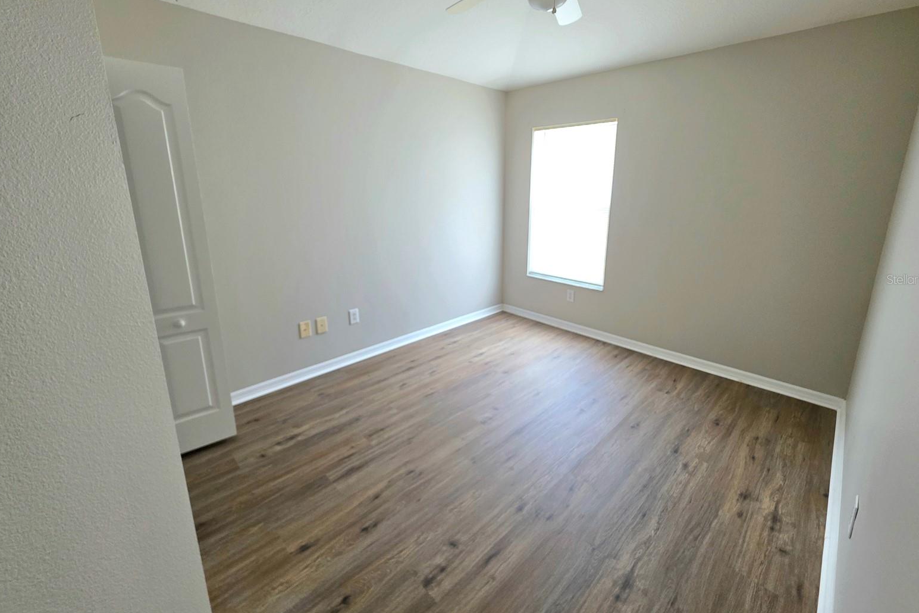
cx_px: 467
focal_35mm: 14
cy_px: 279
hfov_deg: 104.2
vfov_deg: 81.0
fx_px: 357
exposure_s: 1/120
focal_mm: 2.2
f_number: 1.9
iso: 250
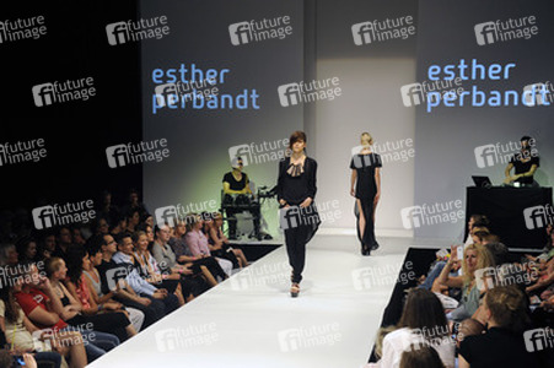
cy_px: 184
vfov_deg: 20.0
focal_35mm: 68
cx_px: 277
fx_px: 1046
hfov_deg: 29.7
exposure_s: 1/200
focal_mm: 68
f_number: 6.3
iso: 1600
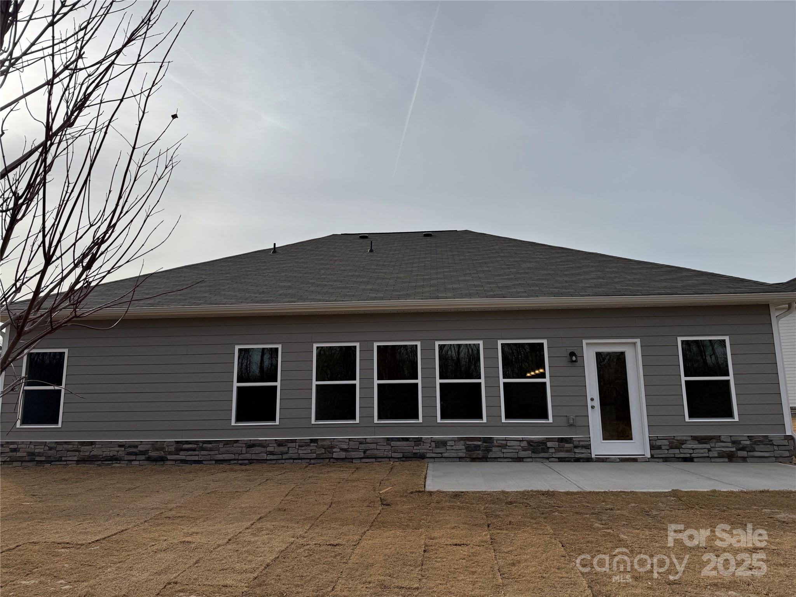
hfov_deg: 71.6
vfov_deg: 56.8
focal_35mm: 24
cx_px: 398
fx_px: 552
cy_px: 298
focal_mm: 6.76
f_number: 1.78
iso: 80
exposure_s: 1/11905
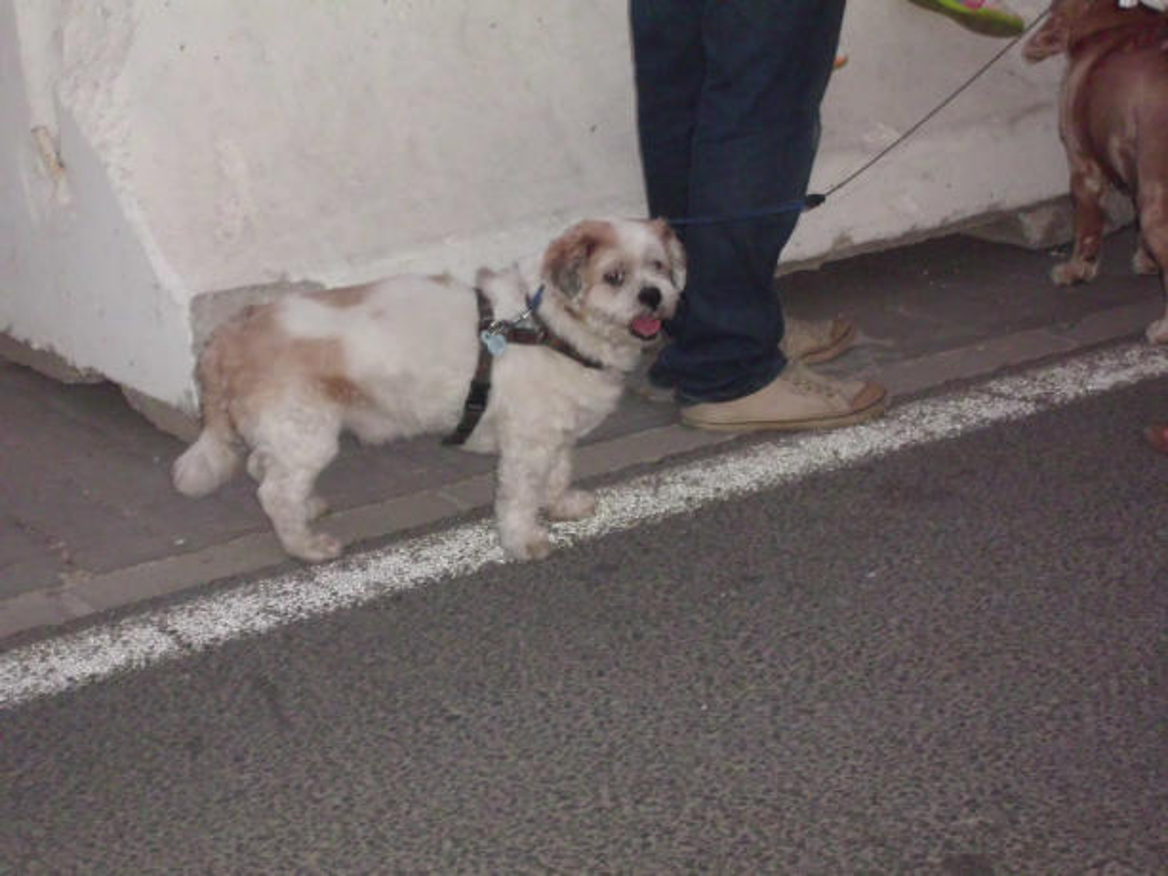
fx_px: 2801
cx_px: 584
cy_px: 438
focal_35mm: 83
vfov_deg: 17.8
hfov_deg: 23.6
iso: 400
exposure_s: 1/60
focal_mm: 14.7
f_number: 4.6
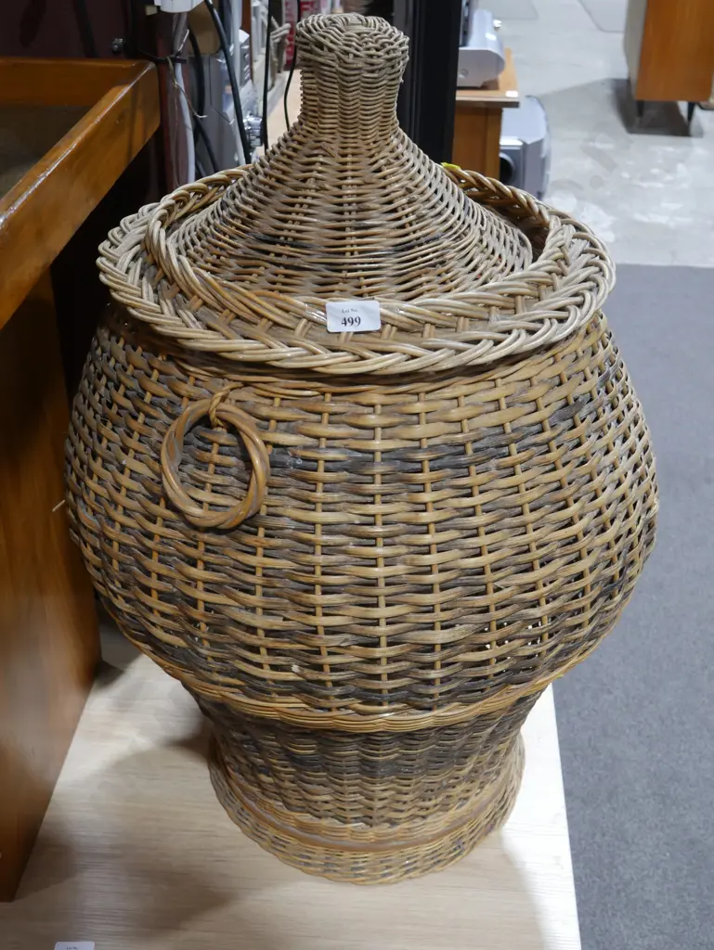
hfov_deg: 36.0
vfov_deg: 46.8
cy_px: 475
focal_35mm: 40
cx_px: 357
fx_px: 1099
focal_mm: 20
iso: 800
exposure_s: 1/60
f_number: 4.5
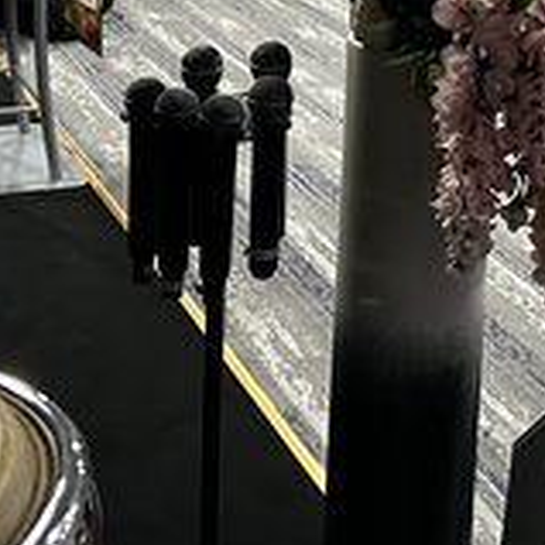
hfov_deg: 20.9
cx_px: 552
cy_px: -86
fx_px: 1425
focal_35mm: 80
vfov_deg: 20.4
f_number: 1.78
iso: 500
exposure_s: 1/60
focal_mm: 6.86
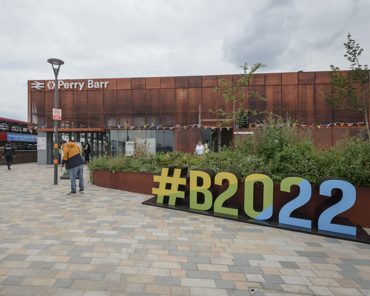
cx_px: 150
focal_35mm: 20
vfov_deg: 68.1
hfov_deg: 79.5
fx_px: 219
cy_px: 149
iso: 200
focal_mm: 17
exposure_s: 1/320
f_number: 5.6
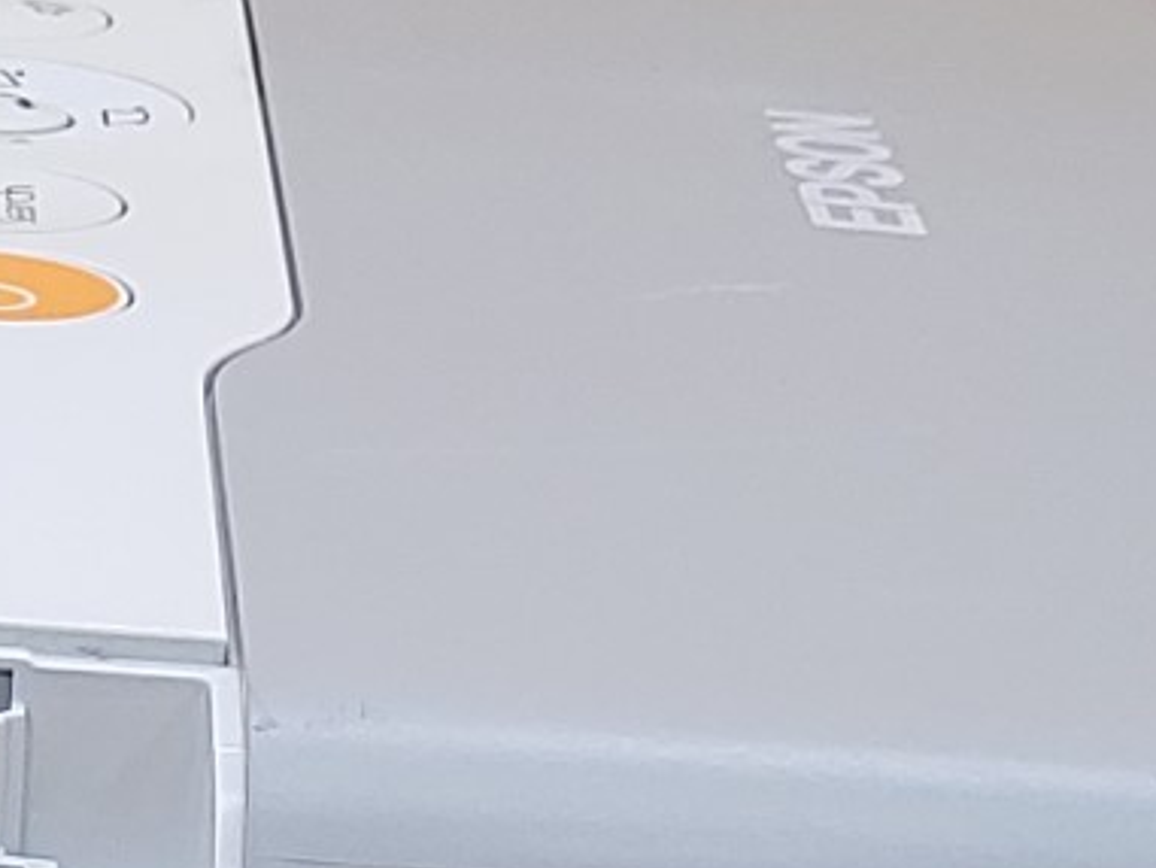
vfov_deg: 8.3
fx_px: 5813
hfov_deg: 11.2
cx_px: -39
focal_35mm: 174
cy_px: 1433
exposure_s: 1/99
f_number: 1.8
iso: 50
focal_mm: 4.36
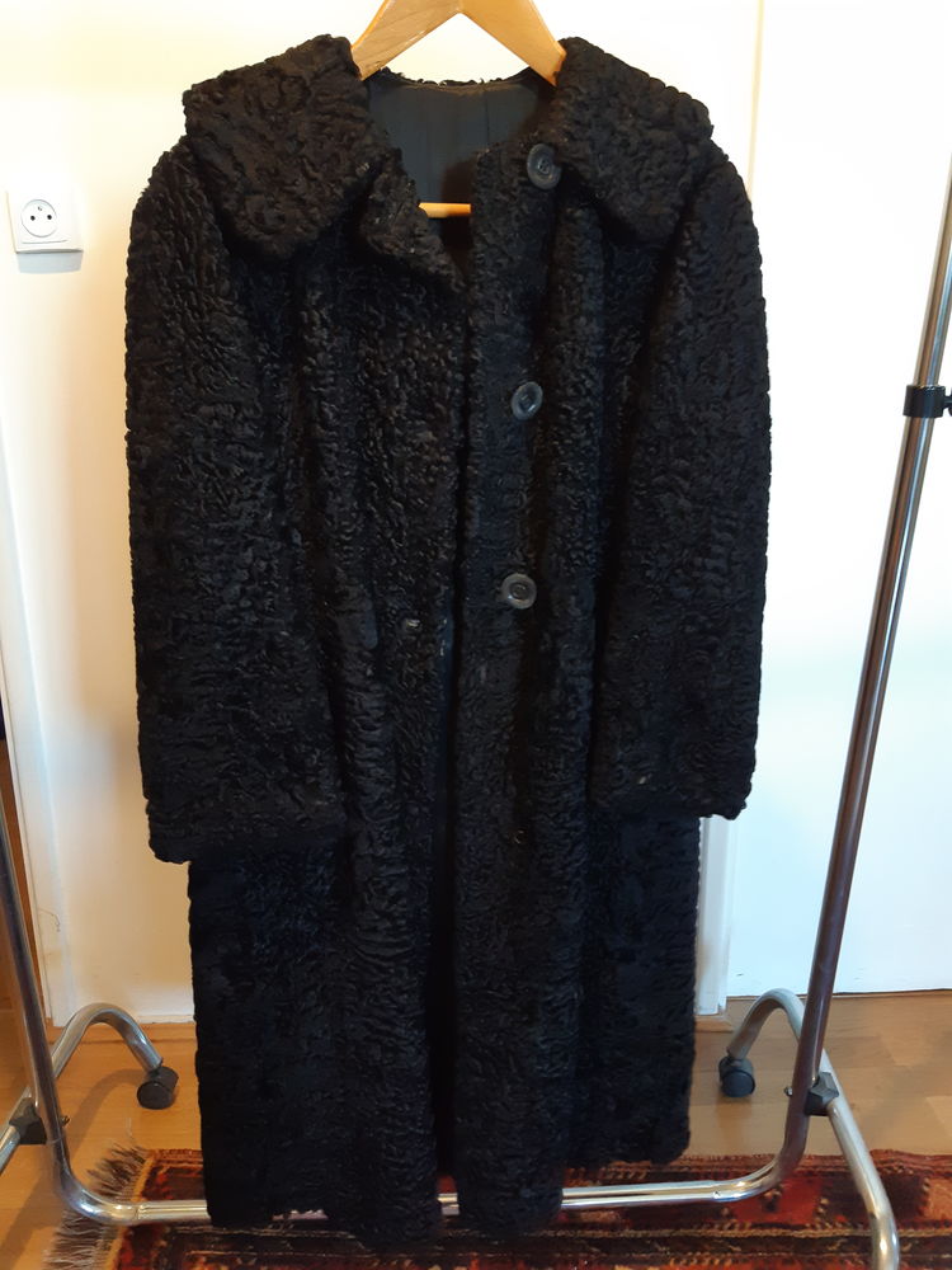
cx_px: 476
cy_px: 635
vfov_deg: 67.3
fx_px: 953
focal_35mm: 26
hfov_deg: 53.1
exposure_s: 1/33
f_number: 1.7
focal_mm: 3.93
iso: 200
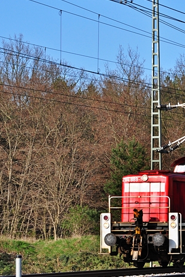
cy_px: 180
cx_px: 206
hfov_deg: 4.6
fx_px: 2305
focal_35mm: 299
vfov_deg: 6.9
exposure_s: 1/320
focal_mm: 90
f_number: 10
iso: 200
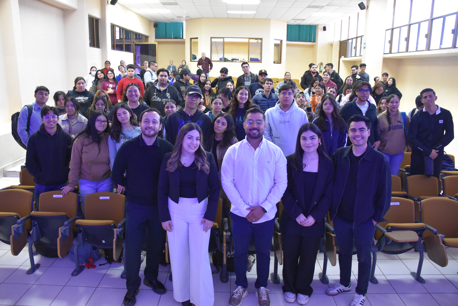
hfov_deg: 67.4
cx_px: 229
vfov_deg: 48.0
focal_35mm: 27
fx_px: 344
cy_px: 153
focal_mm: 18
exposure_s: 1/60
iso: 3200
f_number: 4
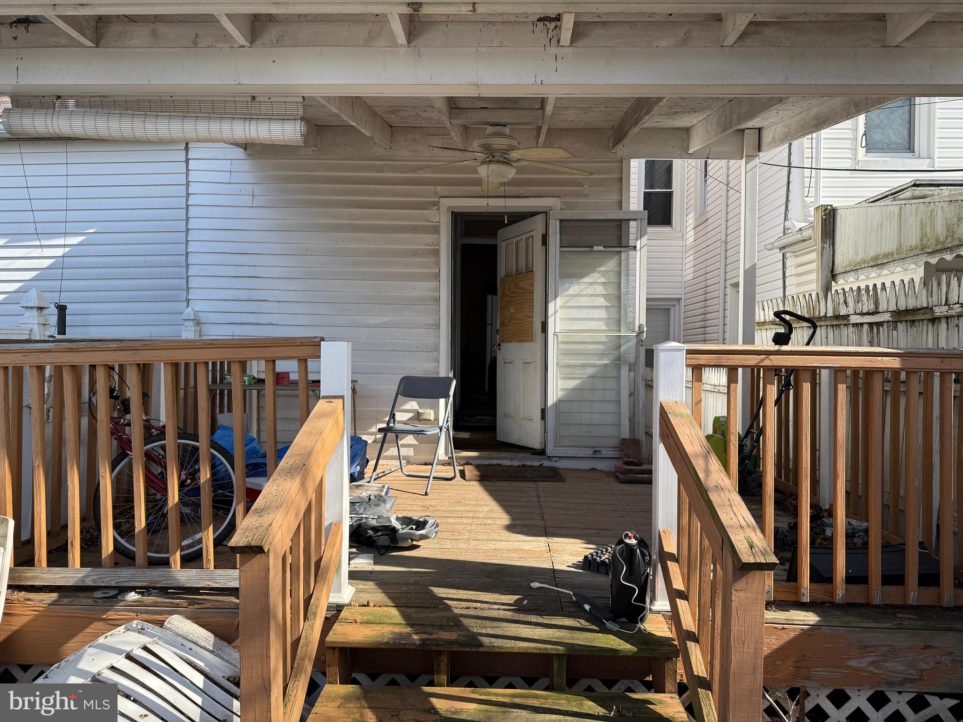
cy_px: 361
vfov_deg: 56.8
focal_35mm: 24
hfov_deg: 71.6
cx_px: 482
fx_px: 668
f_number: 1.78
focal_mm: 6.76
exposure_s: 1/1812
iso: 80
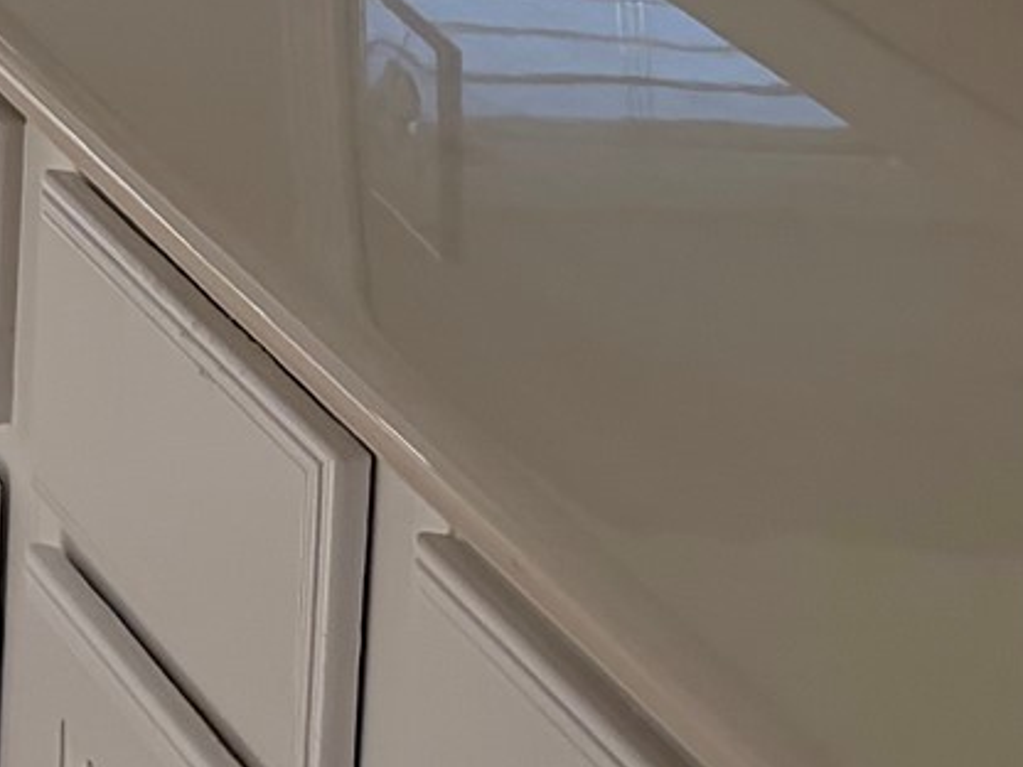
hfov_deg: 12.6
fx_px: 3783
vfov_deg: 10.2
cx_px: -1308
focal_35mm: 128
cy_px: -1035
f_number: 1.6
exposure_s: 1/1155
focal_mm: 5.96
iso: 50
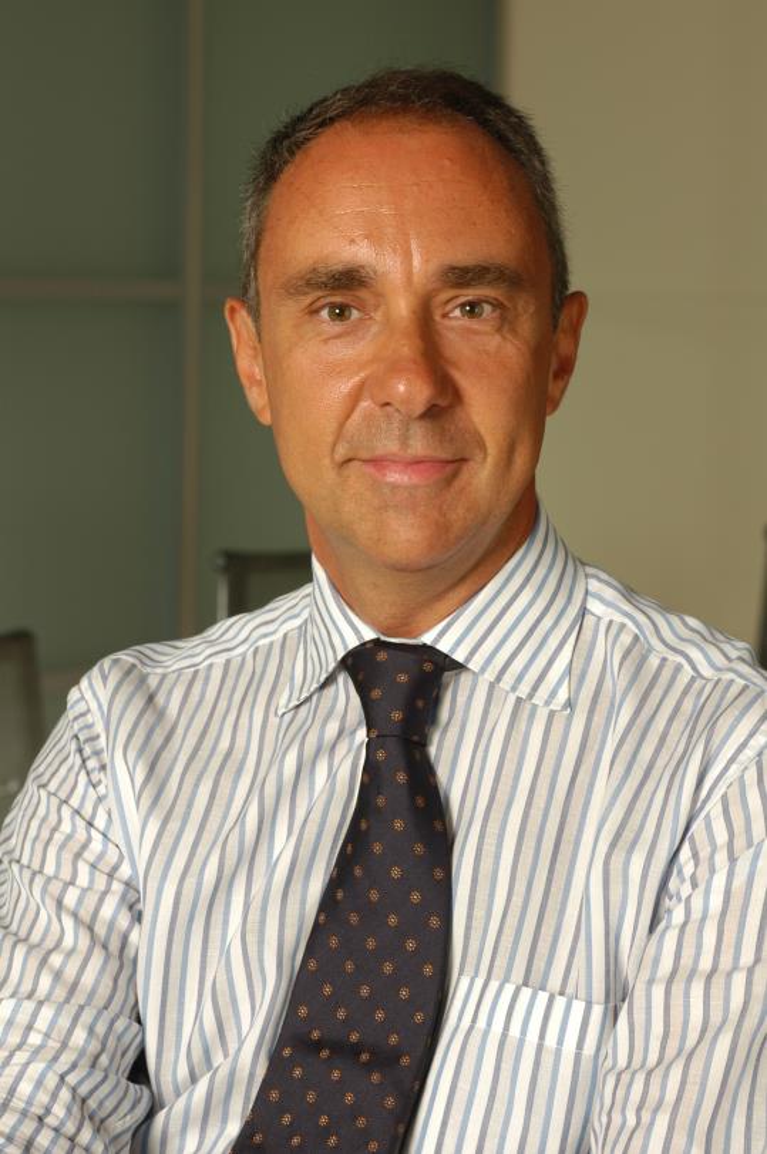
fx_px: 3363
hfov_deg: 13.0
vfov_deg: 19.5
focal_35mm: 105
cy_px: 577
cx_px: 384
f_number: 6.3
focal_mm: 70
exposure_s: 1/80
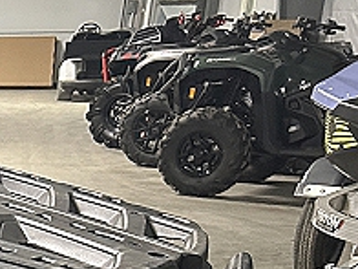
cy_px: 426
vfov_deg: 13.1
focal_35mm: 106
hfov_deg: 15.2
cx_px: -343
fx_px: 1096
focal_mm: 5.7
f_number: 1.5
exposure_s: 1/40
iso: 640
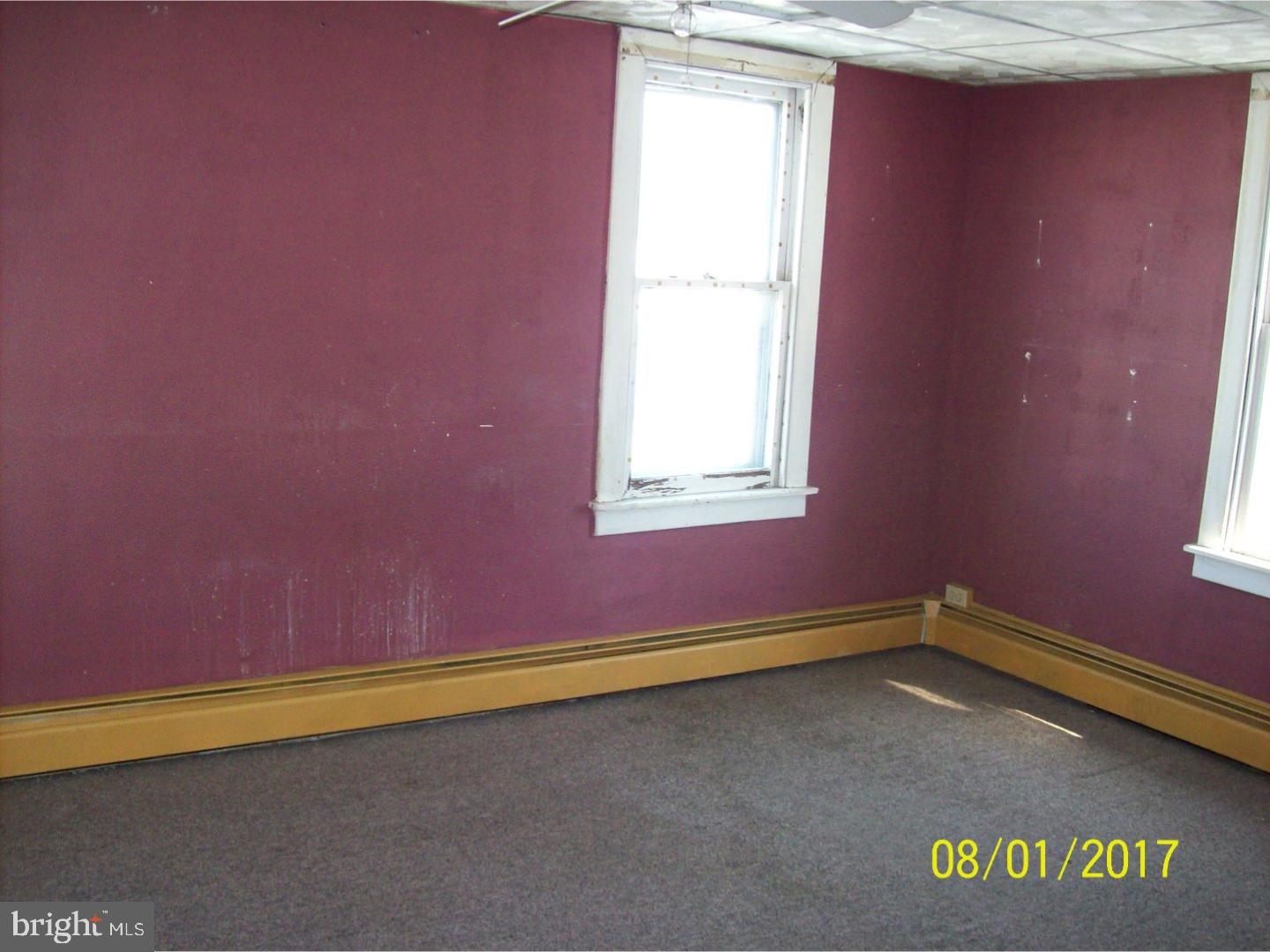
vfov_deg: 39.7
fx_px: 1321
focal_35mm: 36
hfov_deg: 51.4
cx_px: 635
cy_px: 476
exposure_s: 1/64
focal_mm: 6
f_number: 2.7
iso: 200
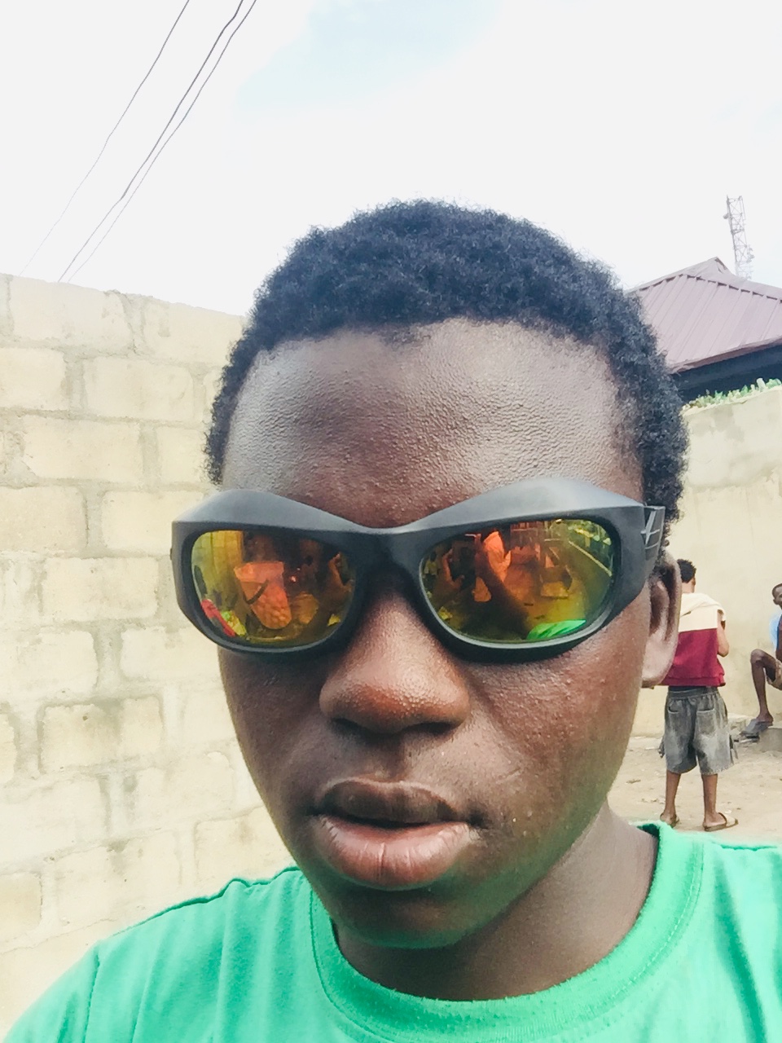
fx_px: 934
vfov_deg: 58.4
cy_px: 522
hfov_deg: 45.4
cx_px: 391
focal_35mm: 31
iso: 32
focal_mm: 2.65
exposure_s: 1/343
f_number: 2.2
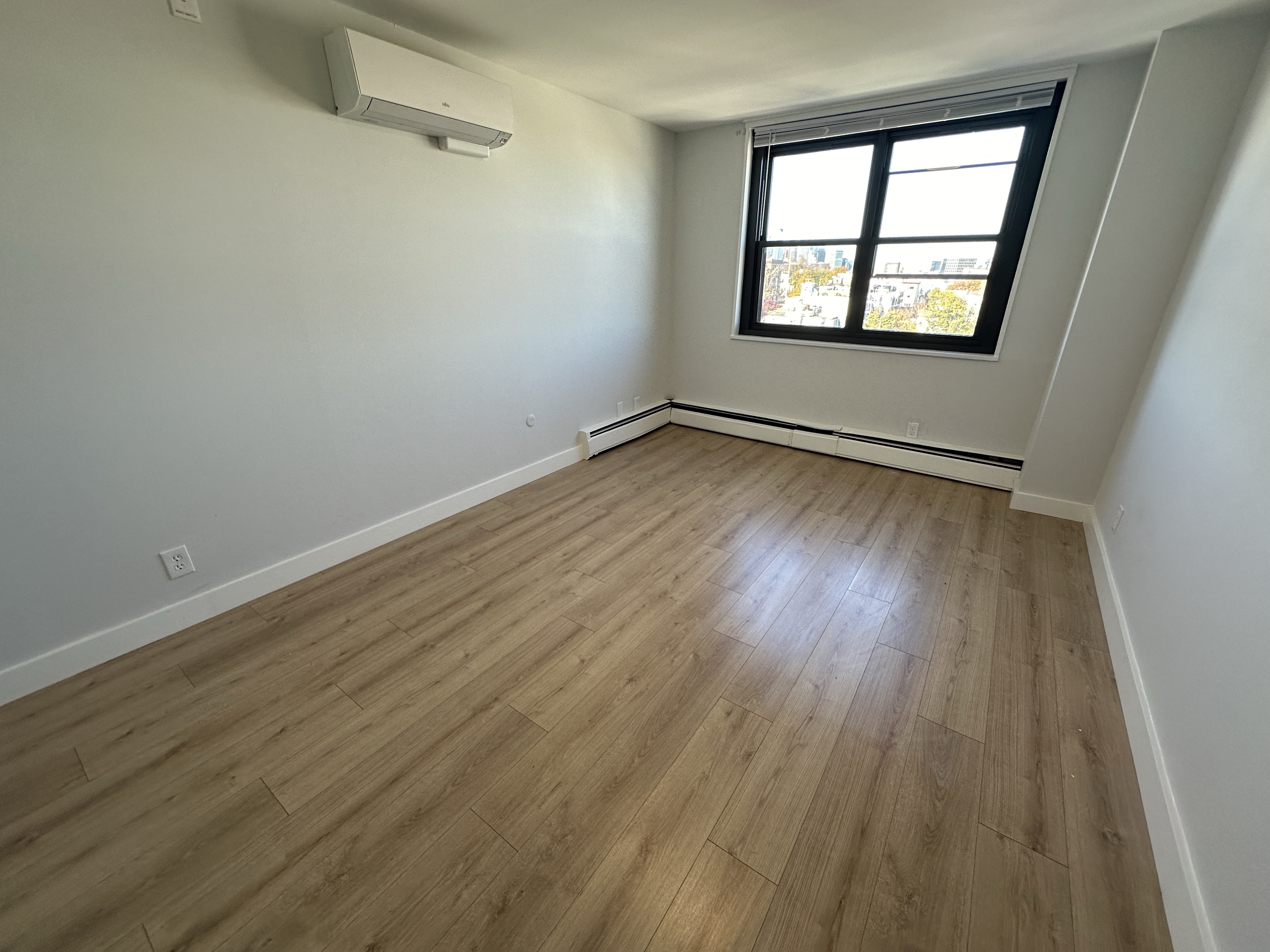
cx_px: 635
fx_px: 514
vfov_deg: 85.7
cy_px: 476
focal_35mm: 14
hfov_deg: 102.1
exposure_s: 1/120
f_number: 2.2
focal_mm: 2.22
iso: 100
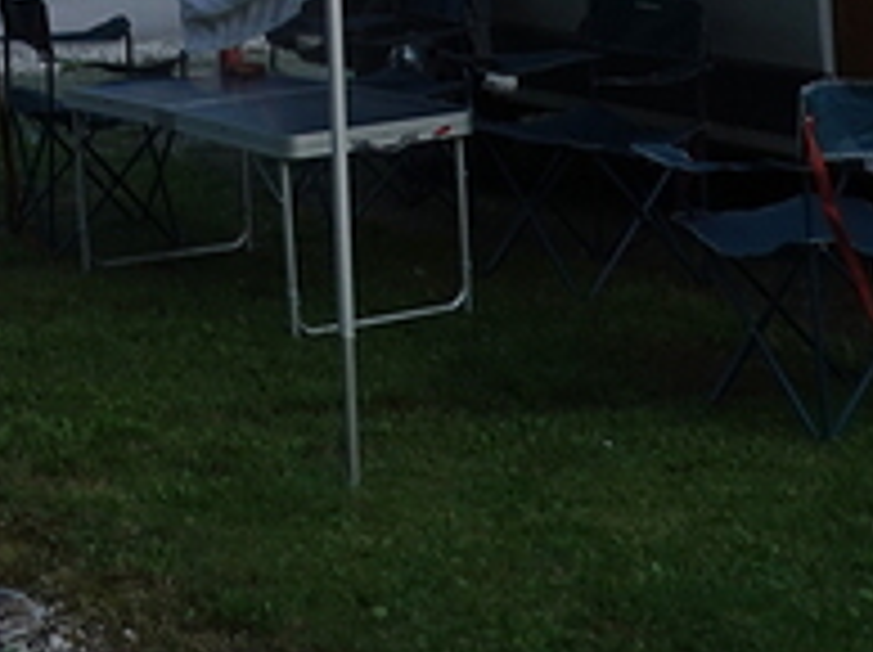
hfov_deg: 16.0
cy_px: -465
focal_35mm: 119
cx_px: -158
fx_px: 2997
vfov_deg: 11.6
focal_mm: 9
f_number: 8
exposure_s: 1/30
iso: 125
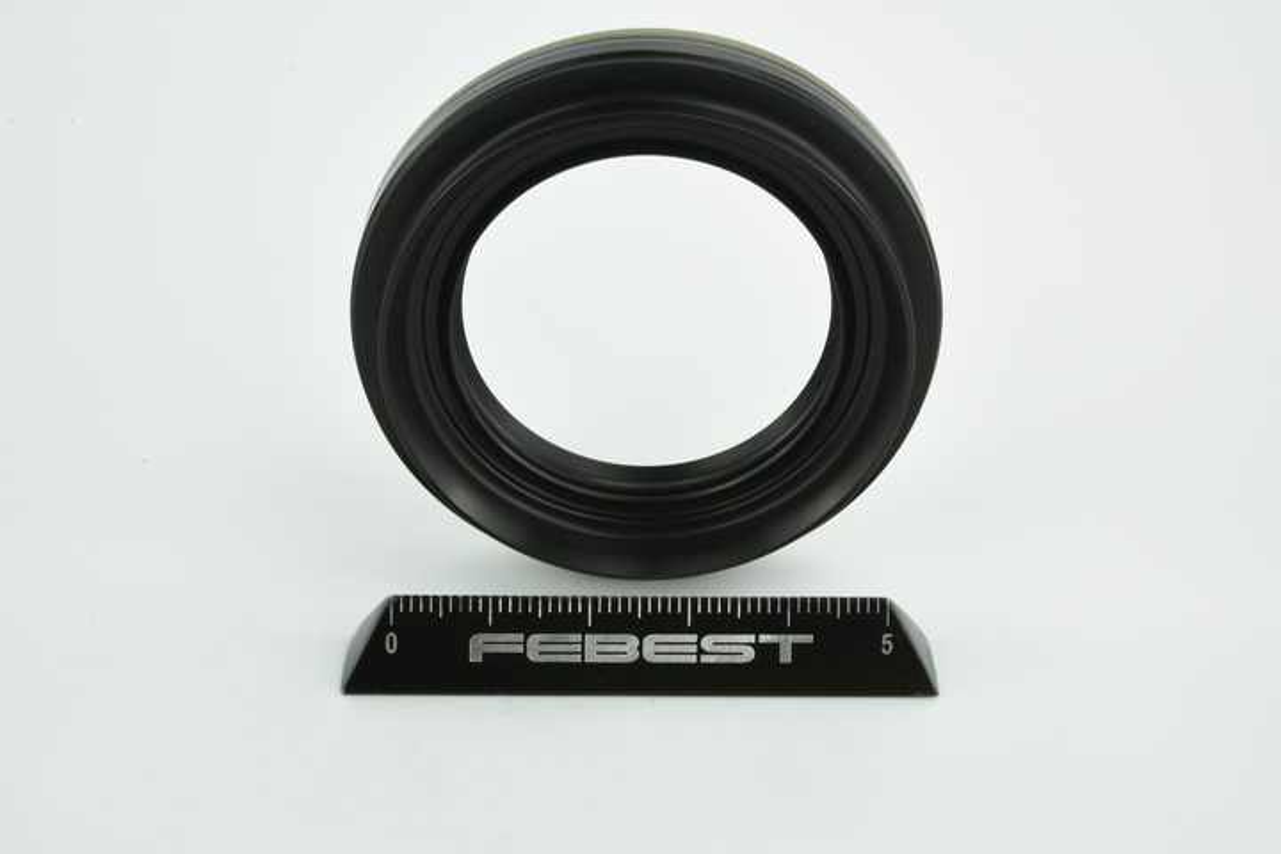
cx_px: 640
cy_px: 427
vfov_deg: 22.6
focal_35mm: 60
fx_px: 2135
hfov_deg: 33.4
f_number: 36
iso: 64
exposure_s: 1/2
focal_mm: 60
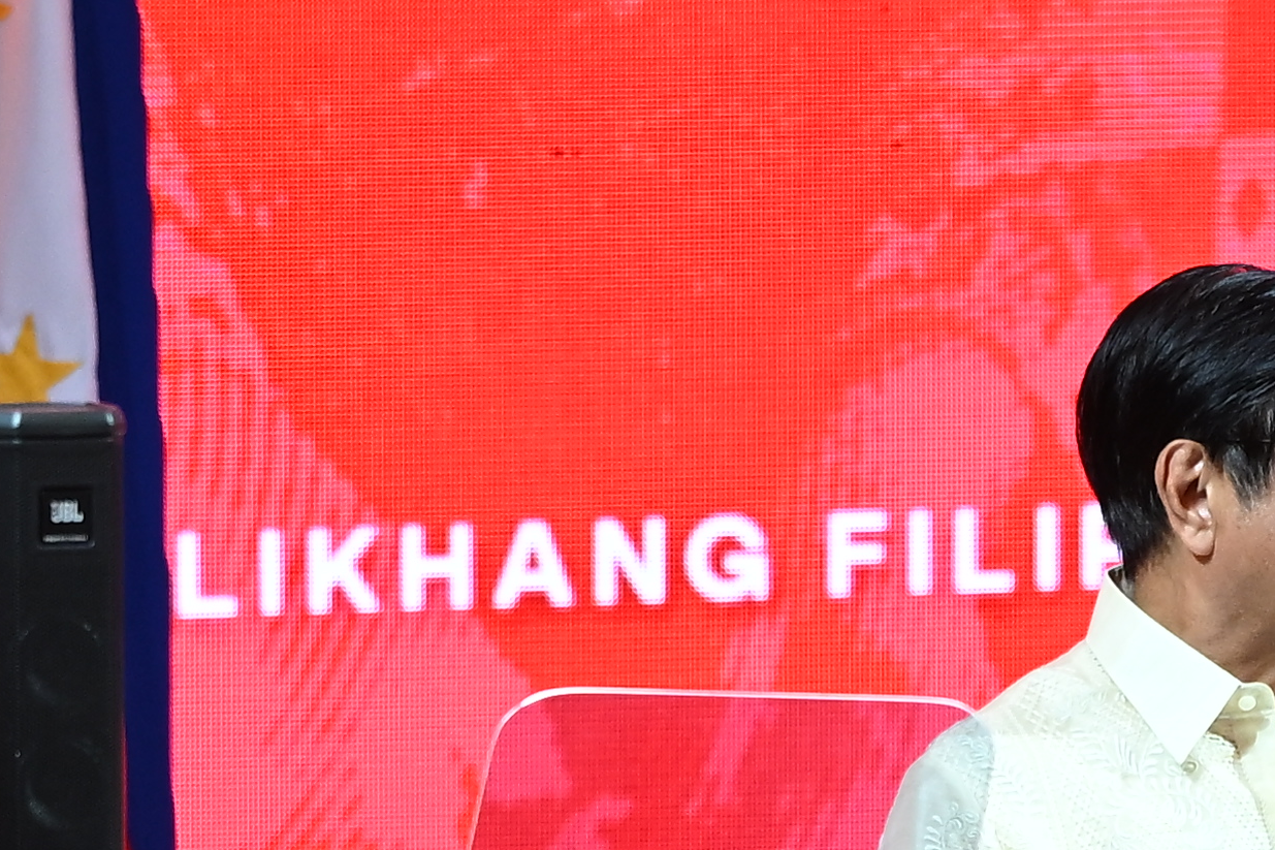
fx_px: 23406
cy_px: 837
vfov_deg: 2.1
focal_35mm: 661
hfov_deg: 3.1
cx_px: 1579
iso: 1250
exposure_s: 1/400
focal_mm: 135
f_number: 2
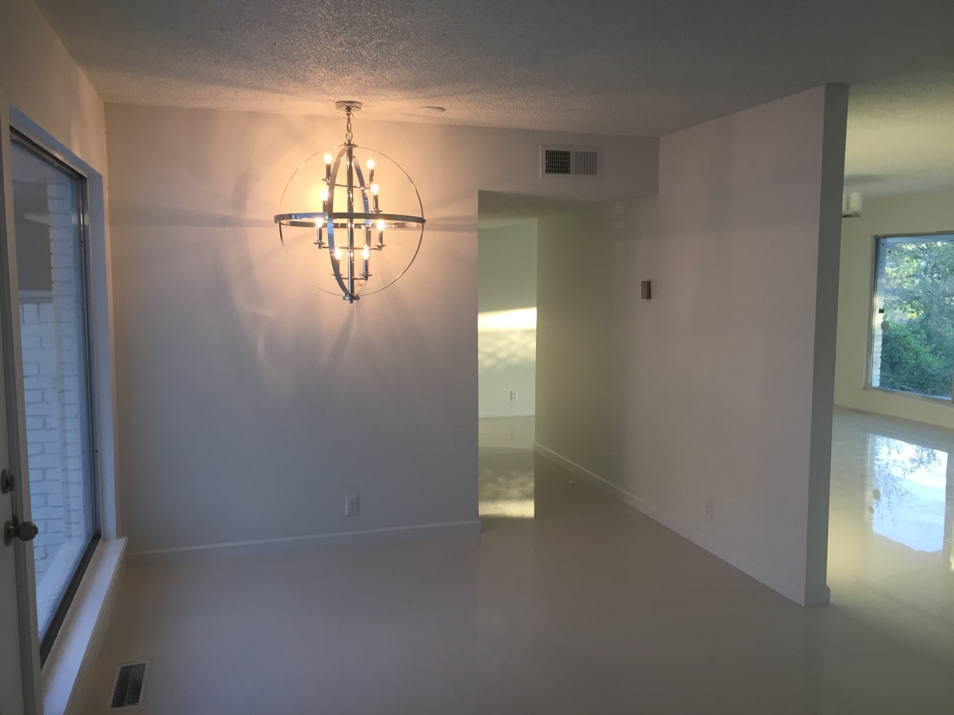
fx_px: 799
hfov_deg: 61.7
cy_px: 358
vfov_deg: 48.2
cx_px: 477
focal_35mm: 29
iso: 32
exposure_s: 1/40
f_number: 2.2
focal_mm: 4.15
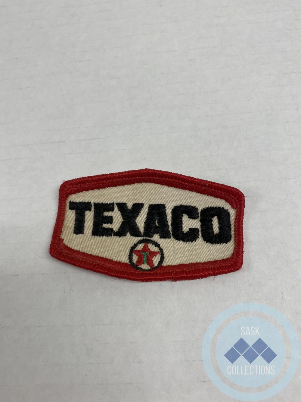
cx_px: 150
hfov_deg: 53.1
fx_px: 301
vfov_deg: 67.3
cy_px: 201
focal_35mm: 26
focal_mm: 4.25
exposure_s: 1/100
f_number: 1.8
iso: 32
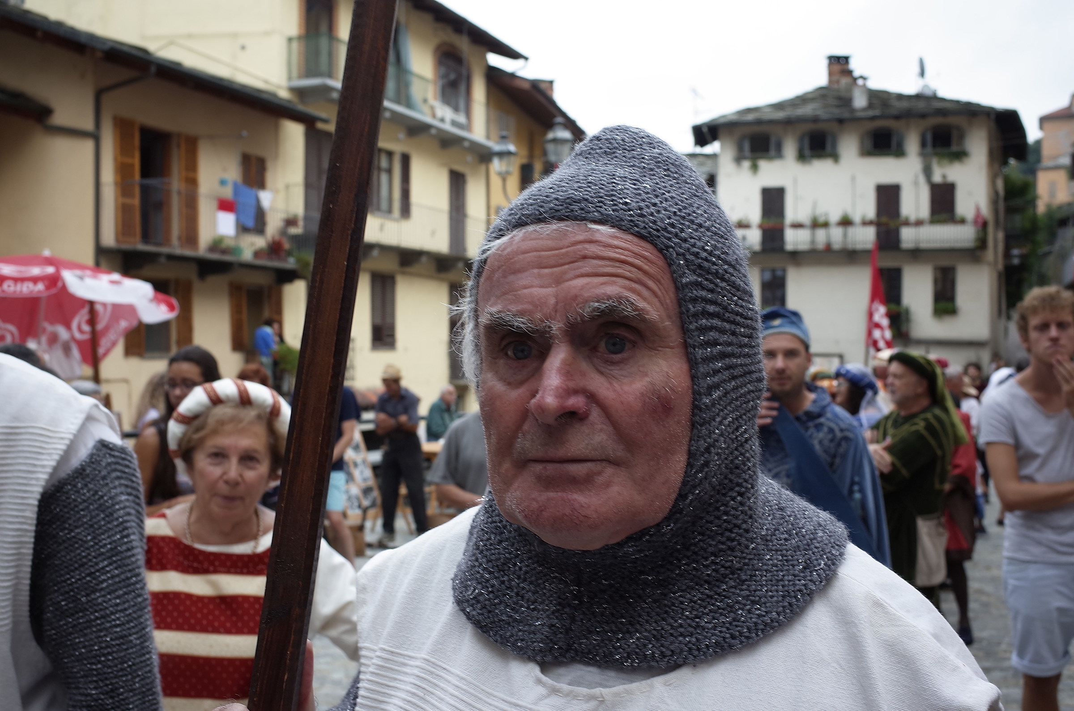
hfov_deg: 54.5
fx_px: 1042
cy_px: 356
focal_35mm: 35
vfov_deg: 37.7
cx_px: 537
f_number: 4.5
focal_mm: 18.3
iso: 100
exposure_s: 1/125
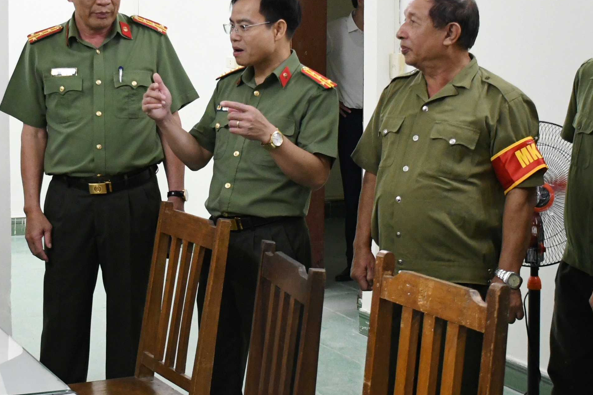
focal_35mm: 75
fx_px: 1237
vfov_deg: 18.0
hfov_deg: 26.8
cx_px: 202
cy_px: 85
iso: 2500
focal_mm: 23
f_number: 3.8
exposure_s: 1/200
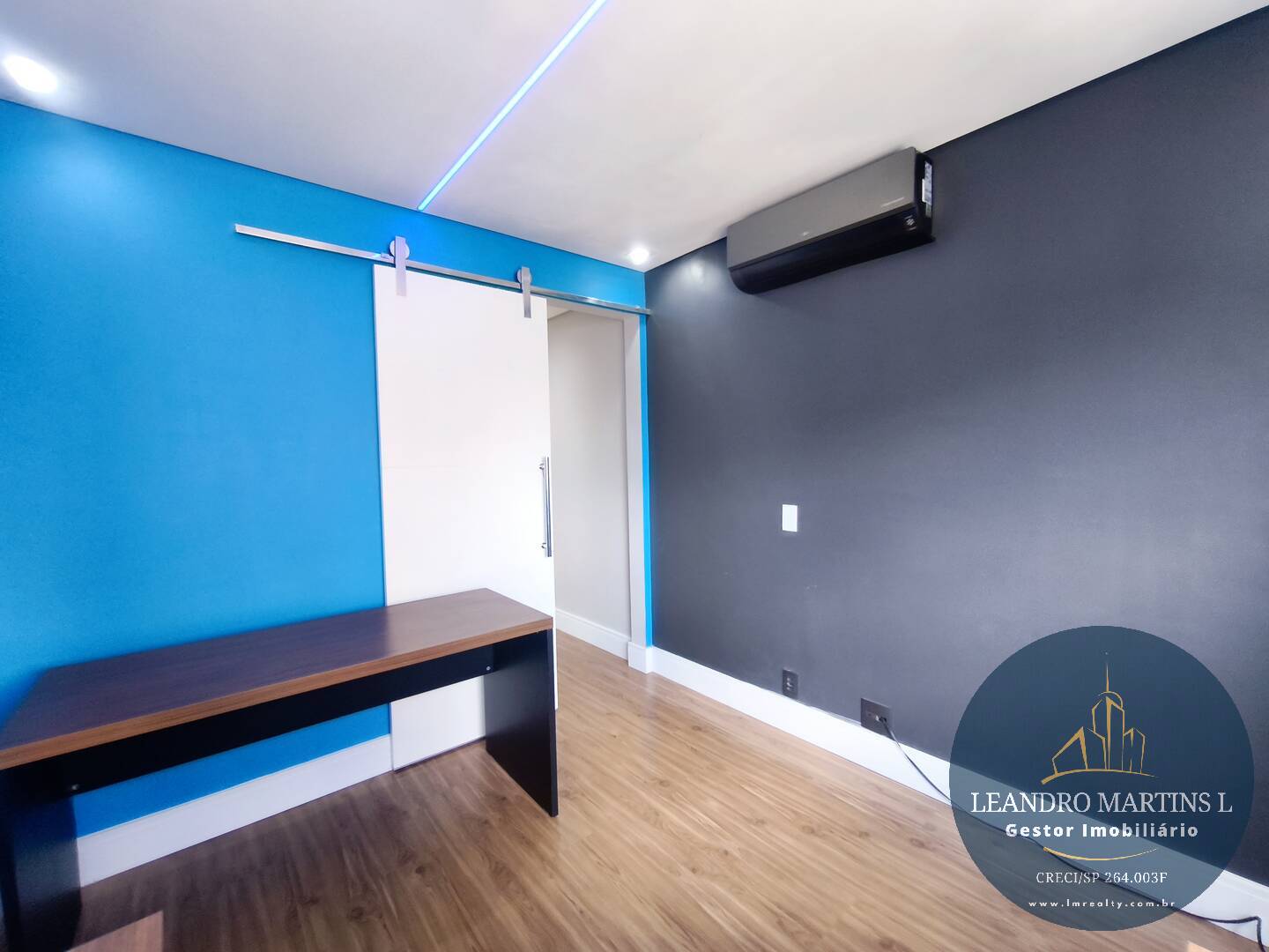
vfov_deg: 81.7
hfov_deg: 98.2
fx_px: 550
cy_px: 476
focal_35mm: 15
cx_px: 634
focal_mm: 1.91
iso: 200
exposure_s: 1/40
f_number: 2.2
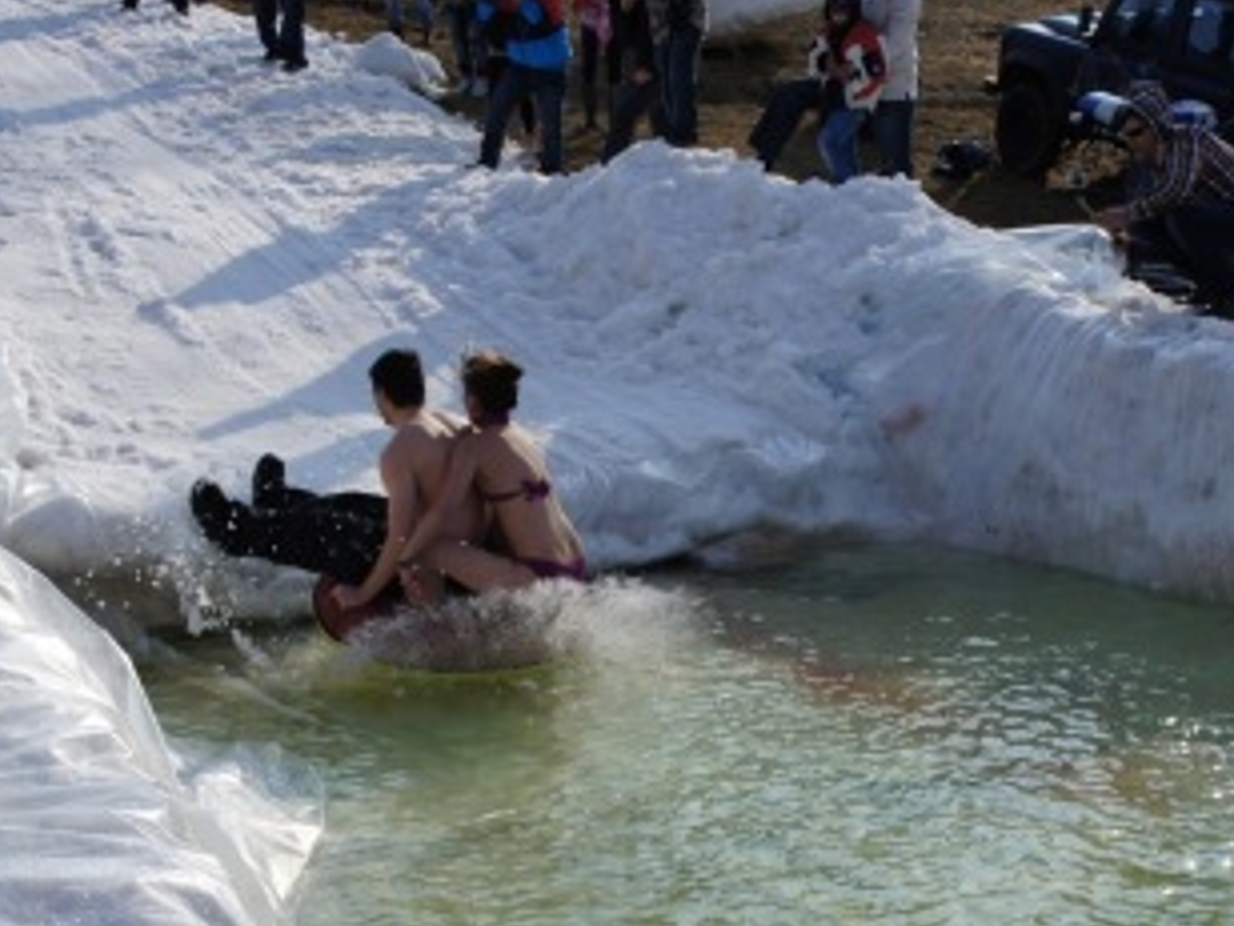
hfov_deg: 31.8
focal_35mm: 61
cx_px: 713
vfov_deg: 24.0
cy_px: 633
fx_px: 2166
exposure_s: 1/320
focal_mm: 27
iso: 200
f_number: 13
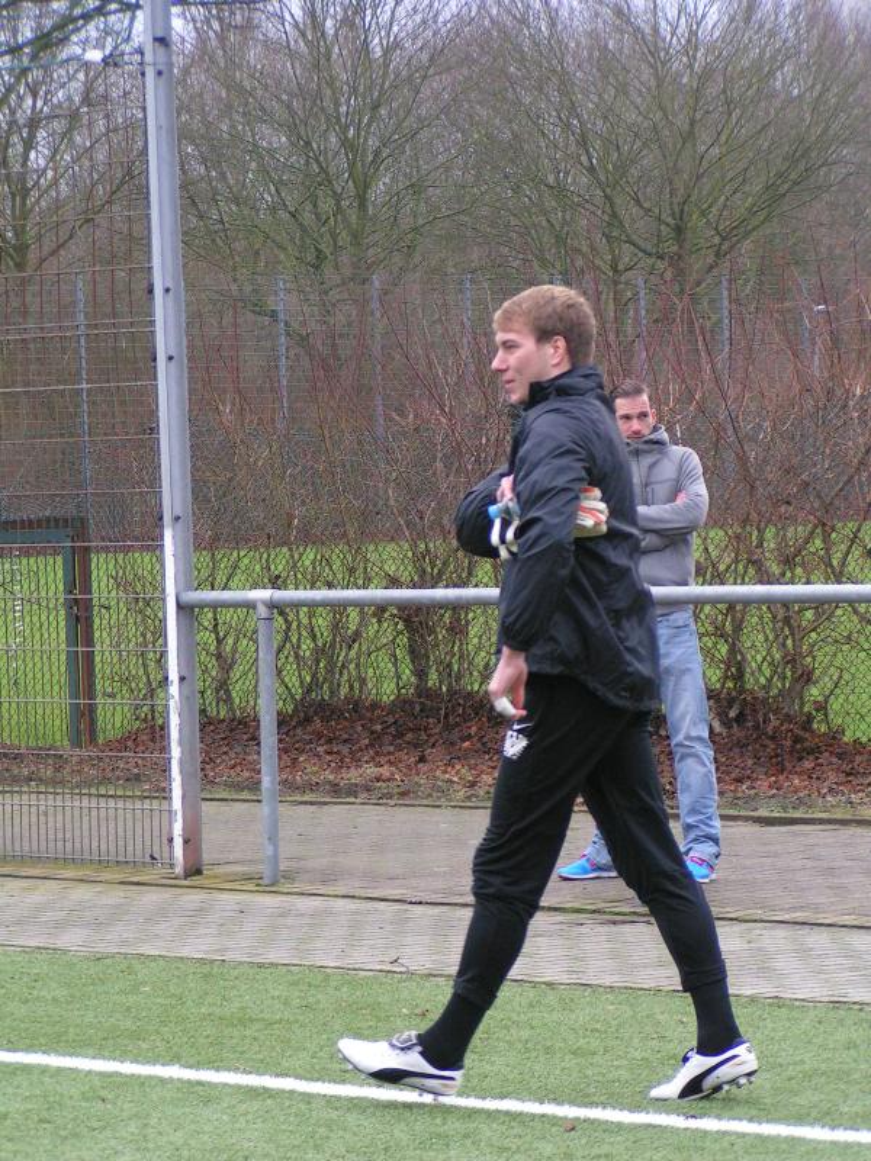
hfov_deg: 9.5
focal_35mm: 157
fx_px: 5267
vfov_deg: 12.6
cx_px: 436
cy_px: 580
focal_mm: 24
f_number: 3.5
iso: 160
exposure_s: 1/200
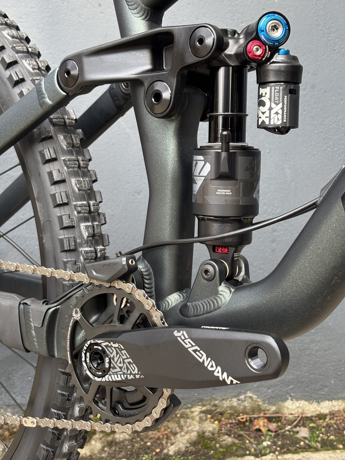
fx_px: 691
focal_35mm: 52
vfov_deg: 36.8
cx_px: 172
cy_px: 230
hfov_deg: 28.0
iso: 50
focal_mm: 5.96
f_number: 1.6
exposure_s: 1/106
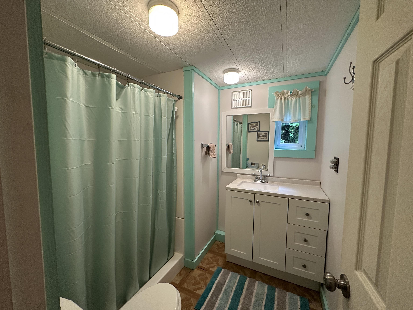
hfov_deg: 102.1
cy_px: 155
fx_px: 167
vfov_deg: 85.7
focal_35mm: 14
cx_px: 206
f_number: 2.2
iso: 250
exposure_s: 1/120
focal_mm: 2.22
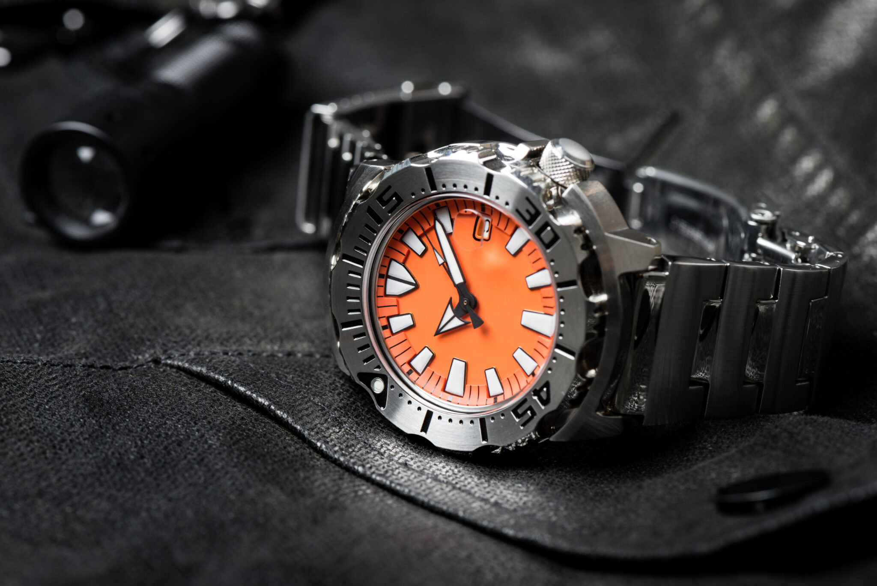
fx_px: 2559
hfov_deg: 19.4
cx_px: 438
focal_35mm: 105
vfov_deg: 13.1
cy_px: 293
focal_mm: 105
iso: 200
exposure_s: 1/160
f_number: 11
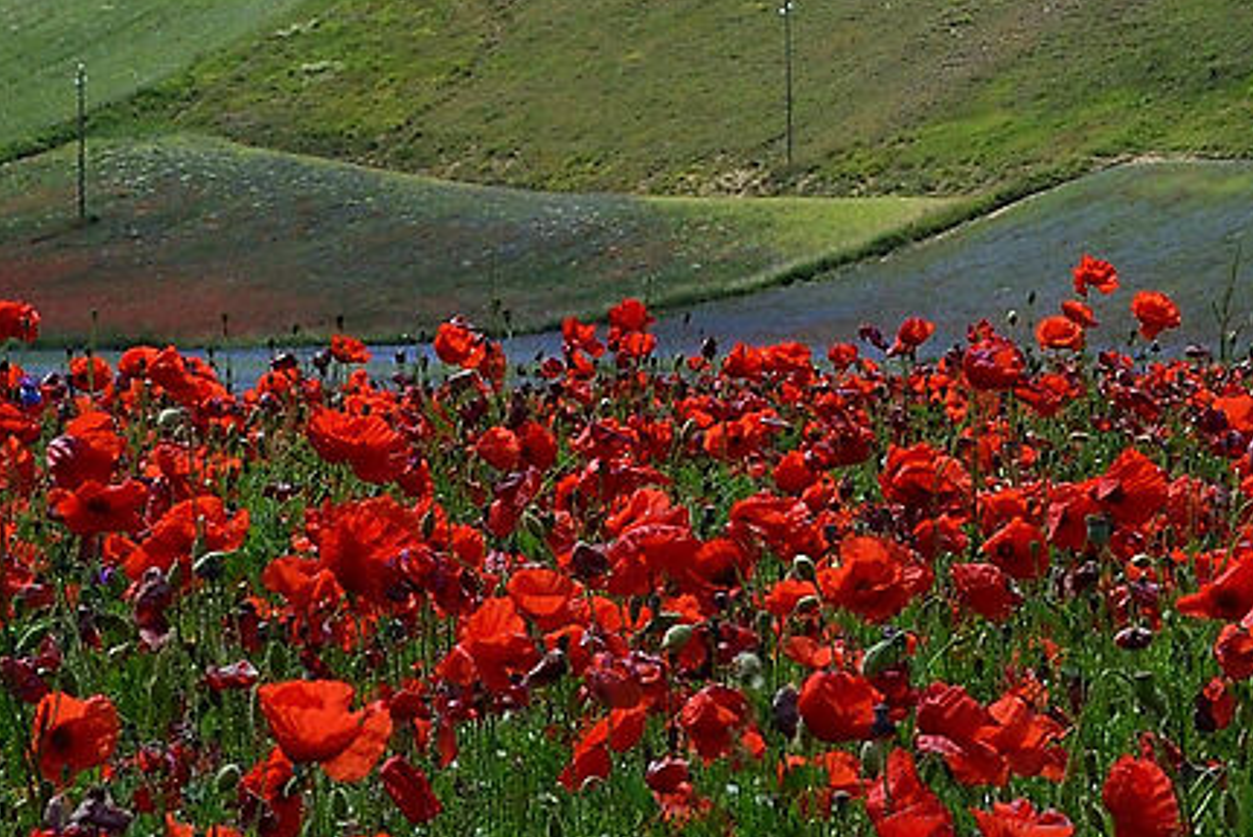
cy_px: -573
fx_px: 7558
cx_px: 1622
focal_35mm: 217
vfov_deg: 6.2
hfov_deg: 9.3
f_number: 11
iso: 250
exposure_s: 1/500
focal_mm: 26
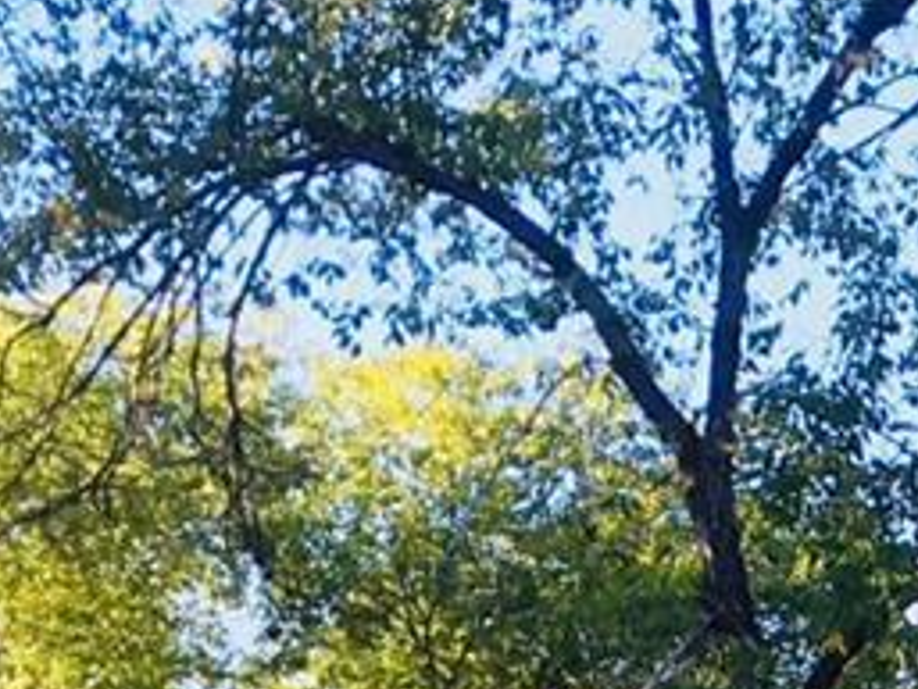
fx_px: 4484
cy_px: 1606
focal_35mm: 169
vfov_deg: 8.2
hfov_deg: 10.7
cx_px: 1865
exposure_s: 1/214
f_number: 2.2
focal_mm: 4.15
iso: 25
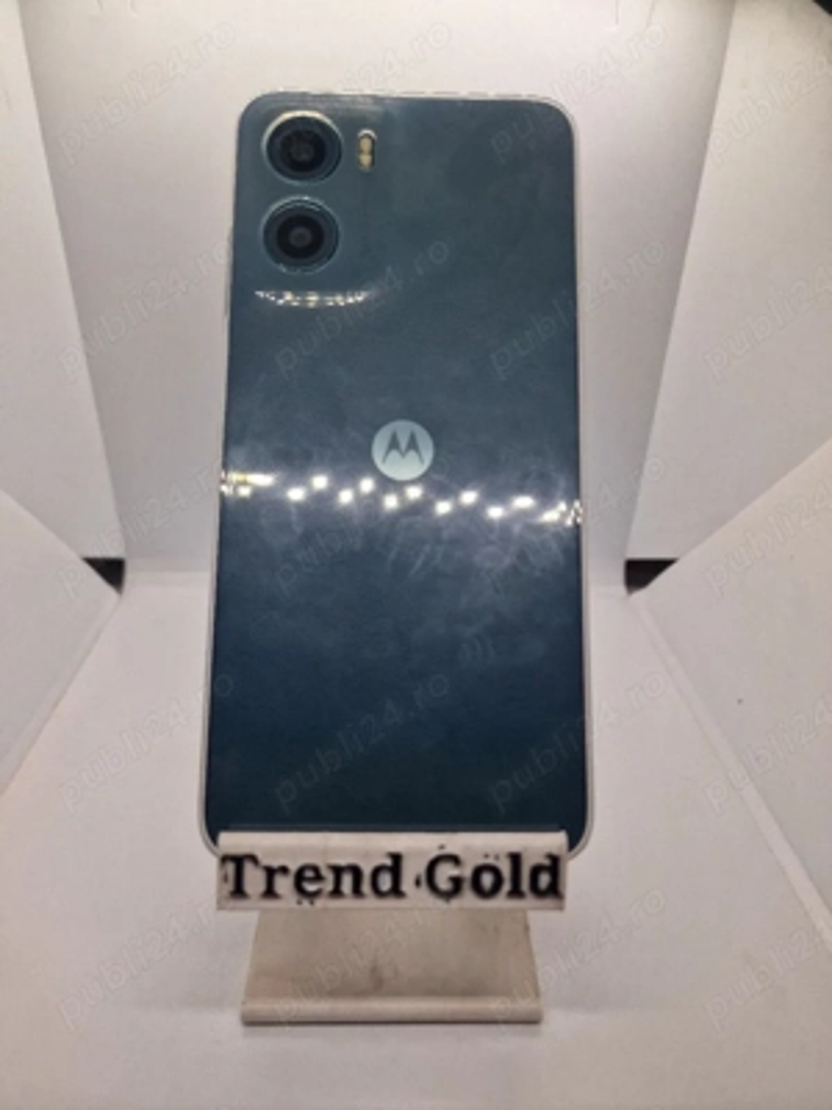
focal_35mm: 23
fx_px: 737
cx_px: 416
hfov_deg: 58.9
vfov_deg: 73.9
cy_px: 555
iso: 50
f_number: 1.8
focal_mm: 6.4
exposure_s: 1/182
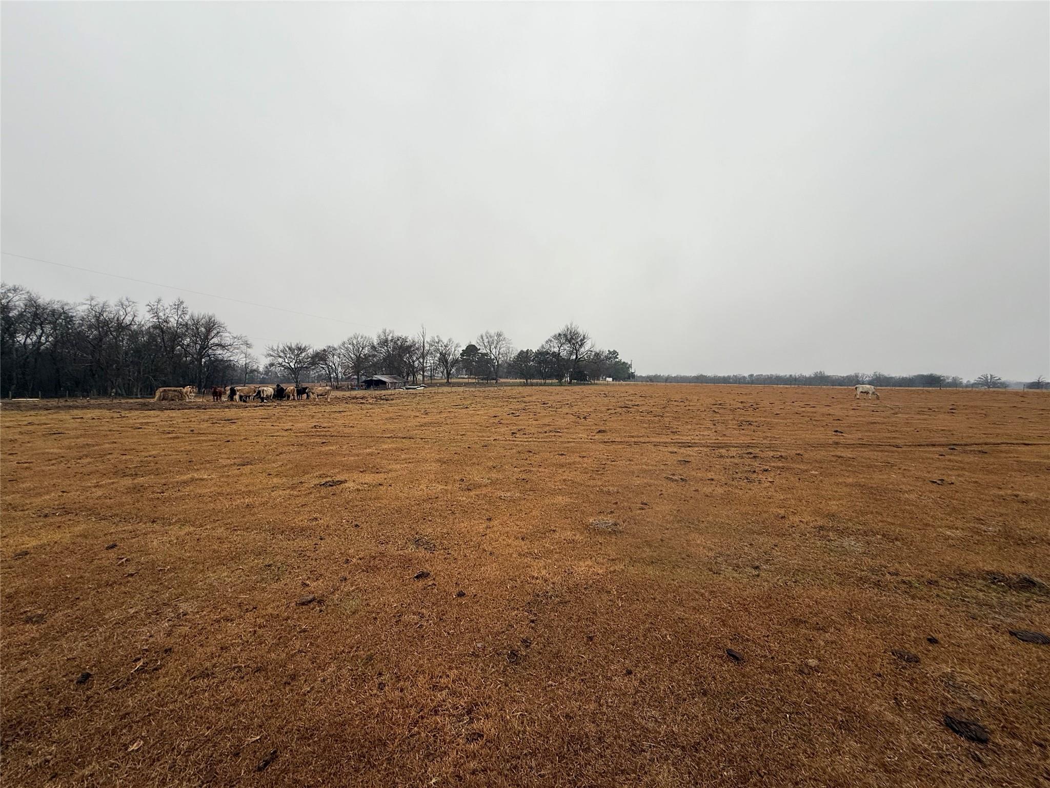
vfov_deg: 85.7
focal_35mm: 14
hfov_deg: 102.1
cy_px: 394
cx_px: 525
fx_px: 425
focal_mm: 2.22
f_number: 2.2
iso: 50
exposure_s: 1/249
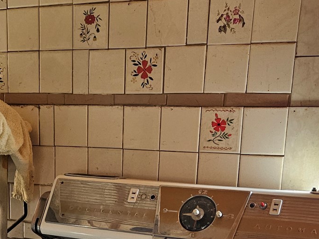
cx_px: 138
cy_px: 328
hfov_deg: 28.1
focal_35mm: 69
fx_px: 636
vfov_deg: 19.3
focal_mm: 5.4
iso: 160
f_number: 1.8
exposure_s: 1/120
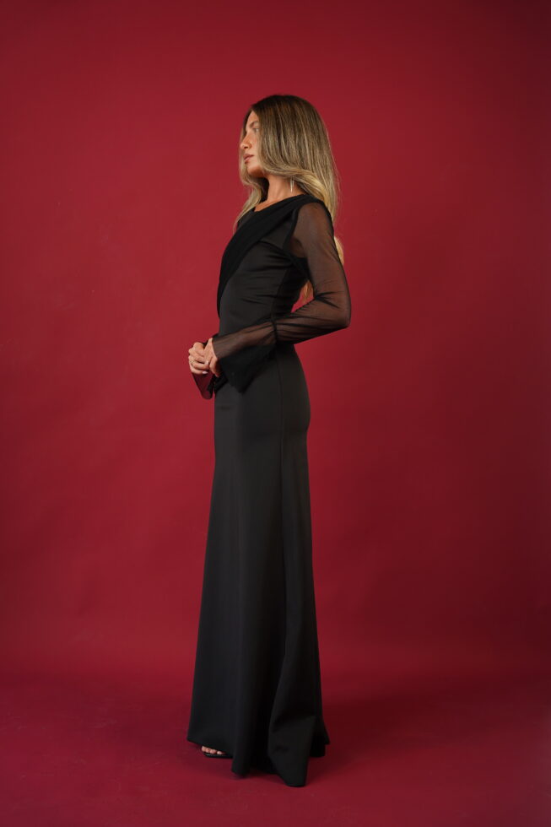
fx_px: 923
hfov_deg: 33.2
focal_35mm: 40
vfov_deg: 48.3
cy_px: 414
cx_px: 276
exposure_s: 1/320
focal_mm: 40.2
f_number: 3.5
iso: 640
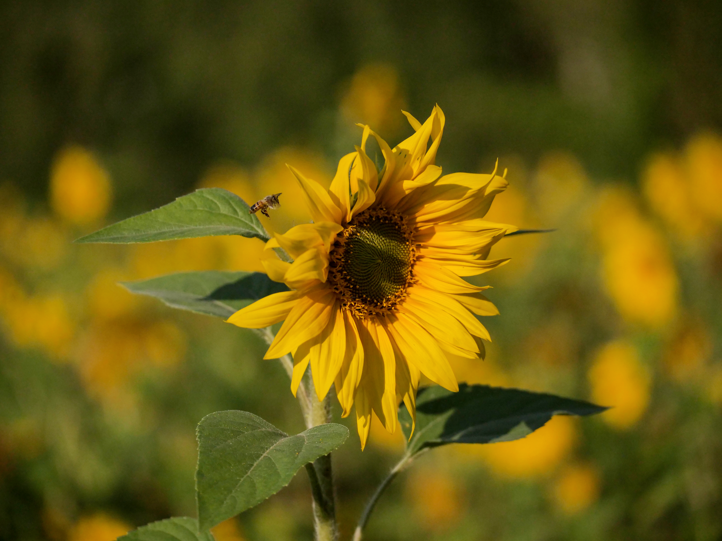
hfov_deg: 11.6
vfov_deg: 8.7
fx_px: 3546
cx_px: 361
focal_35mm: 170
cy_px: 270
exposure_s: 1/5000
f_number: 2.8
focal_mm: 85
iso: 800
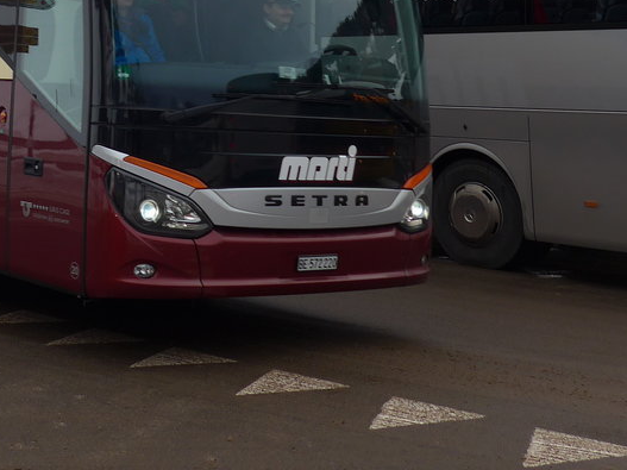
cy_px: -61
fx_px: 1195
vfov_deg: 21.0
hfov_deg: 28.2
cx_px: 49
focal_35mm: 66
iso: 80
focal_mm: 6
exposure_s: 1/320
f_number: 2.8
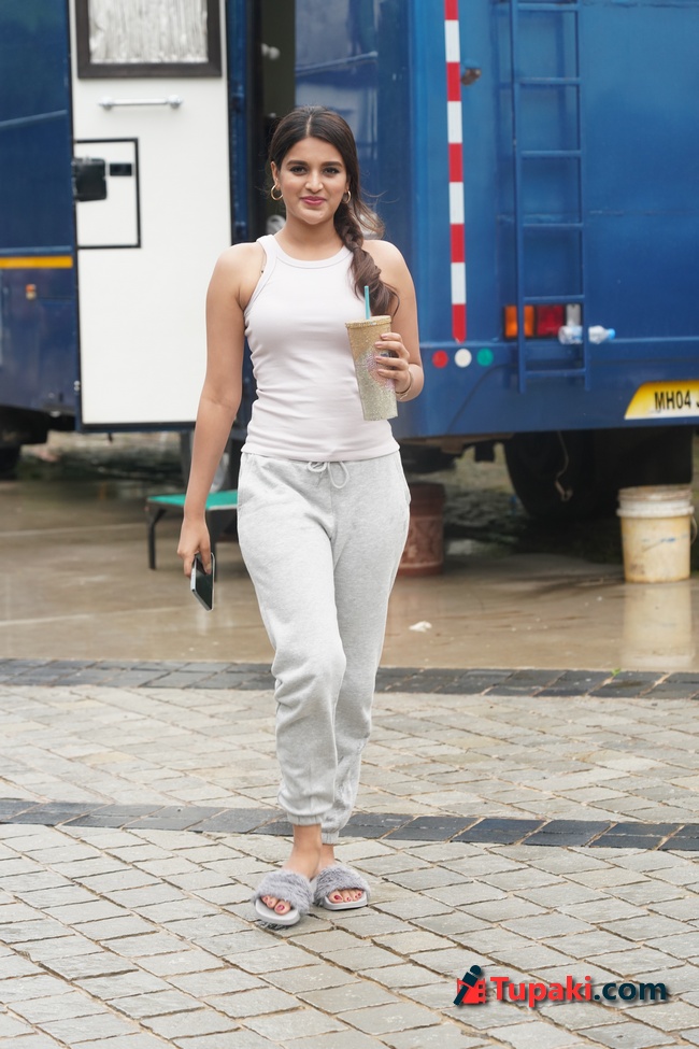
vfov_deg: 20.6
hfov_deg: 13.8
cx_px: 350
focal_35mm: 99
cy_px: 524
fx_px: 2883
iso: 1000
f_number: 5
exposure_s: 1/250
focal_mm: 99
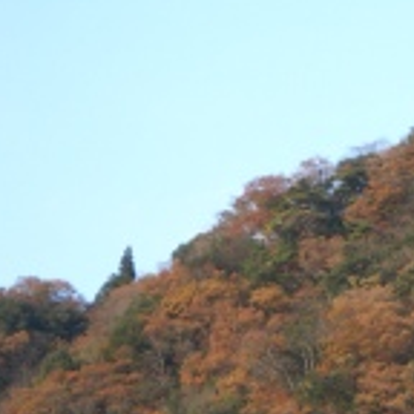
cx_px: 558
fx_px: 3789
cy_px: 319
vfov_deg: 6.2
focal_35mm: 280
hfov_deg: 6.2
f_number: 5.2
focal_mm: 18.6
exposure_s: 1/160
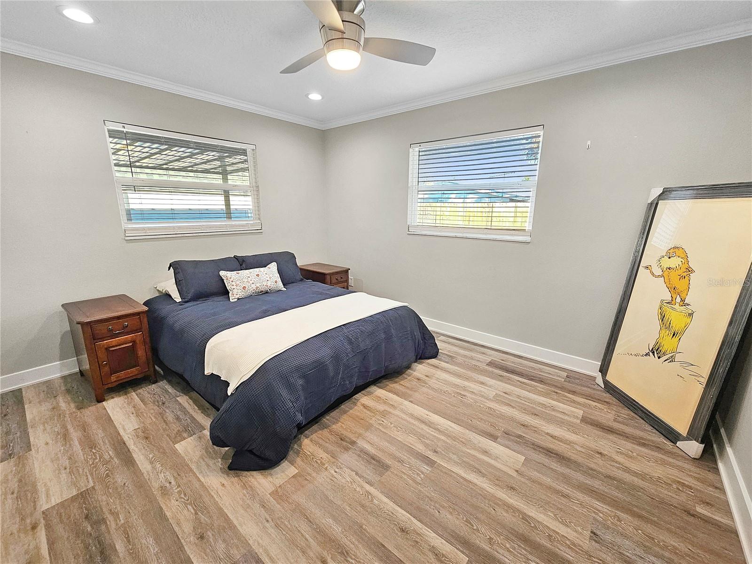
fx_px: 282
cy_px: 282
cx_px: 376
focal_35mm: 13
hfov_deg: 106.2
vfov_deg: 89.9
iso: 80
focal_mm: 2.2
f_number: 2.2
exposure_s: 1/60.2
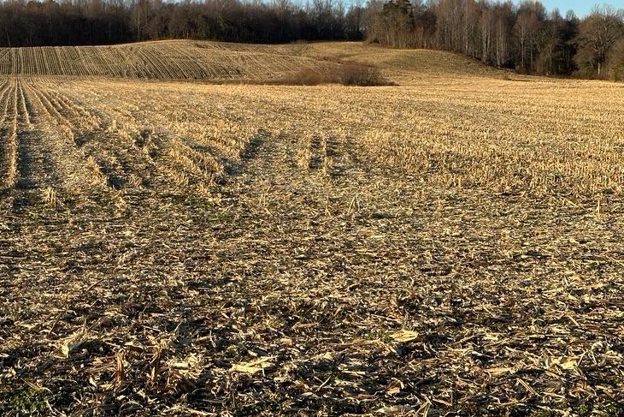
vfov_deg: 19.4
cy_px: 127
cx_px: 226
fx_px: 1213
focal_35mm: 70
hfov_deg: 28.7
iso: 64
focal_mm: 6.86
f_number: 1.78
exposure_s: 1/2809
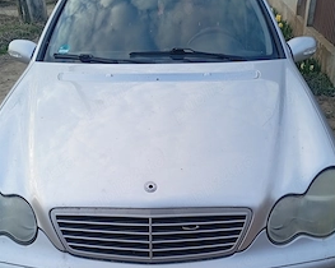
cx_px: 168
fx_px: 396
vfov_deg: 36.3
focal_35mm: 40
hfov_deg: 45.8
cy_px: 207
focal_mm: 3.98
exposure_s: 1/100
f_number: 1.8
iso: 58
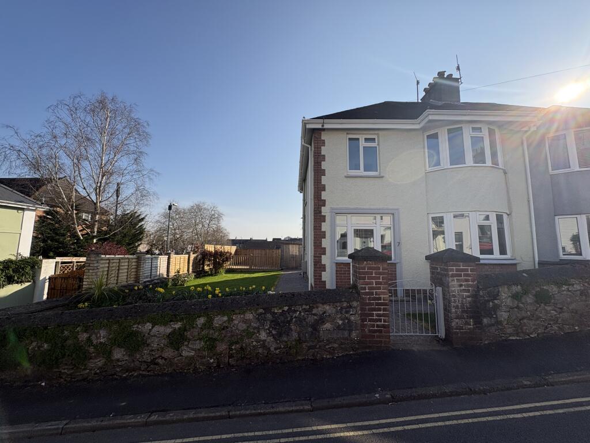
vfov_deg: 85.7
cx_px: 295
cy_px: 222
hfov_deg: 102.1
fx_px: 239
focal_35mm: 14
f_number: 2.2
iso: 50
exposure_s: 1/2146
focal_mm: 2.22
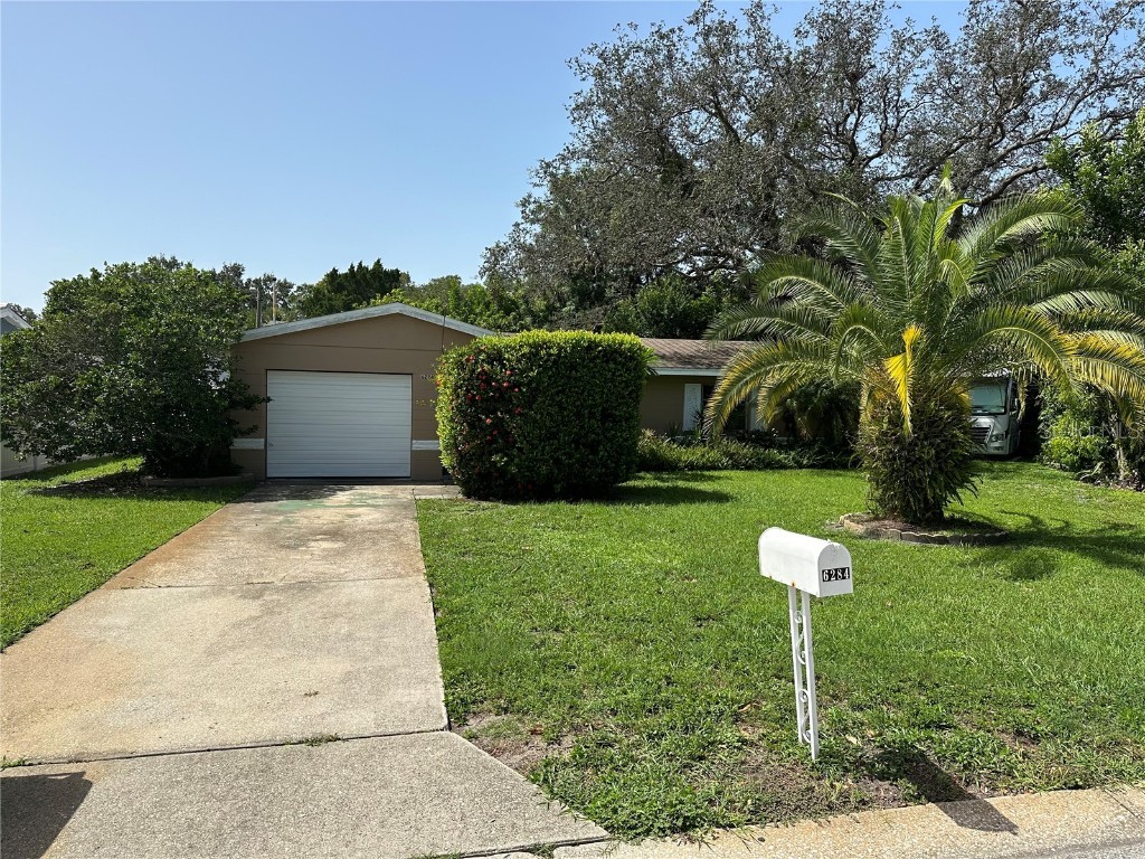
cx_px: 572
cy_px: 430
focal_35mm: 24
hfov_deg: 71.6
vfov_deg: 56.8
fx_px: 794
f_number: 1.78
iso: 80
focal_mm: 6.86
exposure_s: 1/4184
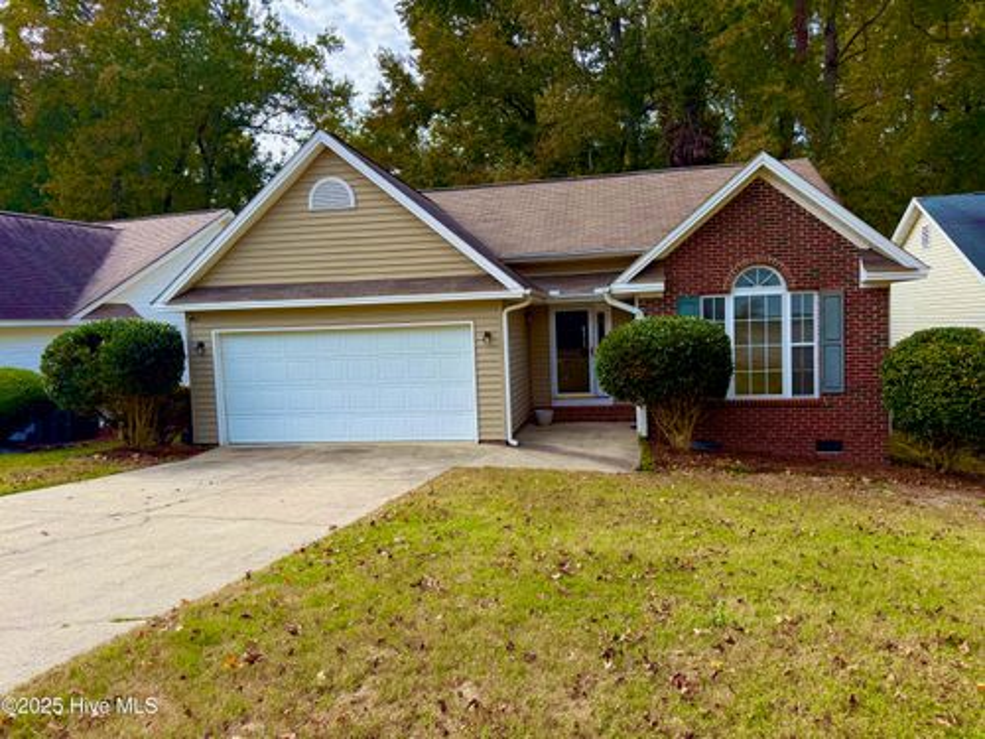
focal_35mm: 24
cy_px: 370
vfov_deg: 56.8
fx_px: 683
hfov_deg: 71.6
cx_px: 492
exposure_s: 1/1464
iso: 100
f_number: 1.78
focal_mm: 6.76
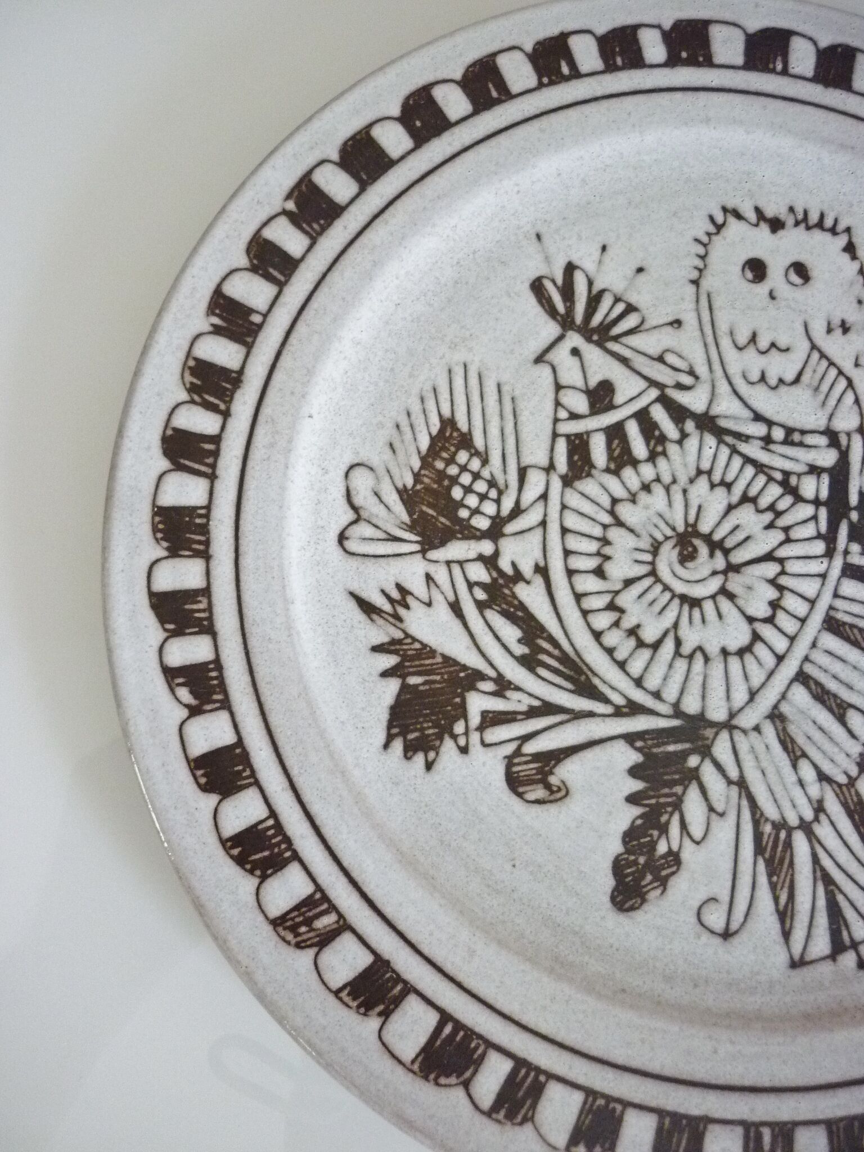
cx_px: 432
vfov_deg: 55.4
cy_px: 576
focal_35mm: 33
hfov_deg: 42.9
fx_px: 1098
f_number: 2.8
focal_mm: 5.5
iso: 400
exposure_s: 1/25
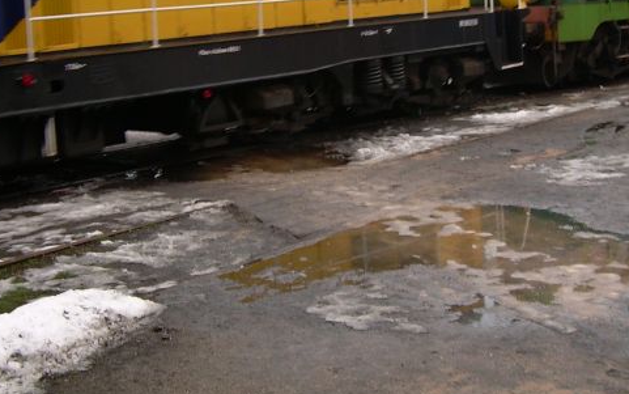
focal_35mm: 67
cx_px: 399
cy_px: 50
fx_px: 1149
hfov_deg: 30.5
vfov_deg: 19.1
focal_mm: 6.3
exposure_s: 1/30
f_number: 2.8
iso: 50
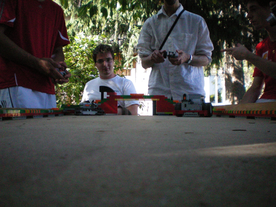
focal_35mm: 38
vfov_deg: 37.7
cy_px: 104
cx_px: 138
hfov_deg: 49.0
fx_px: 303
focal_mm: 6.3
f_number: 3.1
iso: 400
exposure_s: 1/500
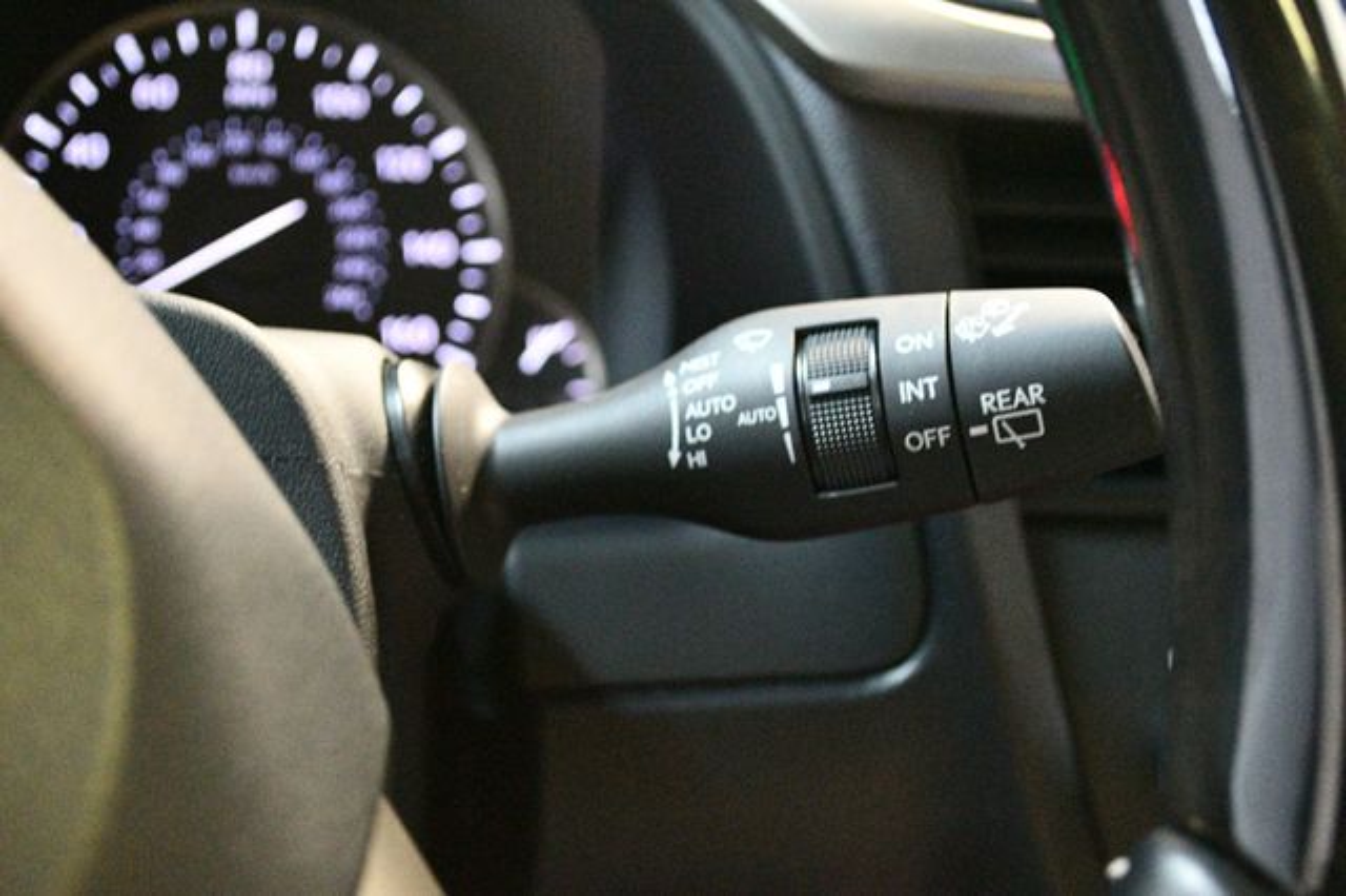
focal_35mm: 57
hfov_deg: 35.1
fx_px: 2130
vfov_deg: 23.8
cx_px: 673
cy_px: 448
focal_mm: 38
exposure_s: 1/25
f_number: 5
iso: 12800
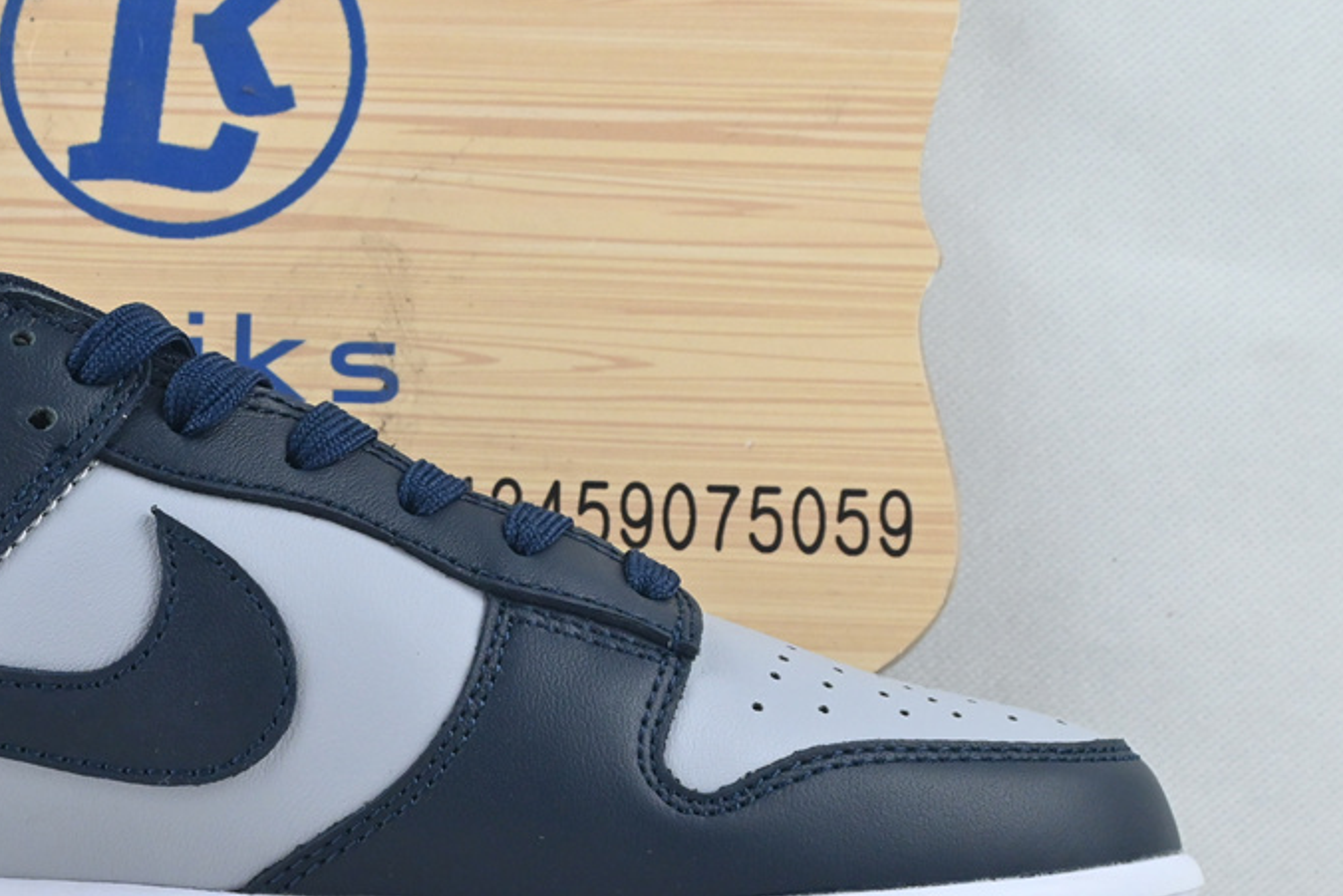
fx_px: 3279
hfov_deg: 22.7
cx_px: 195
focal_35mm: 88
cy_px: 642
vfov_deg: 15.5
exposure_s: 1/125
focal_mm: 33
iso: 1000
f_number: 10
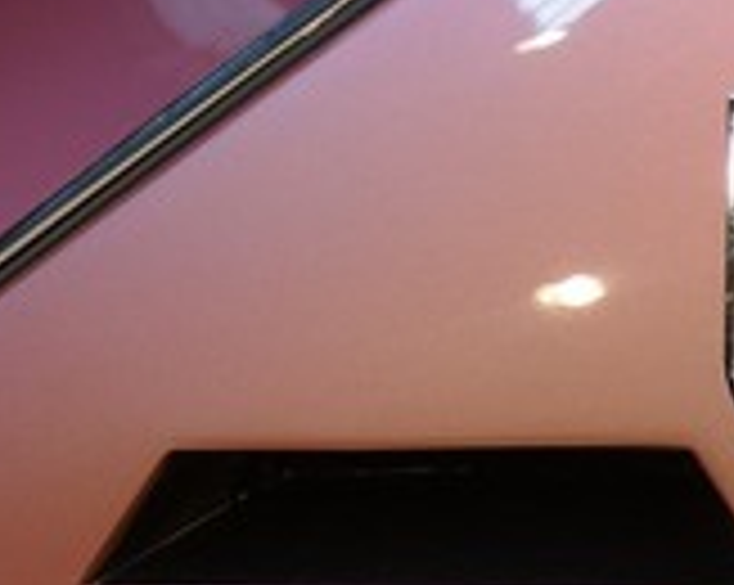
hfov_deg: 14.4
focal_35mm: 128
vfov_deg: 12.0
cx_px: 950
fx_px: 2777
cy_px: 279
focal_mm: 13.58
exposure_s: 1/40
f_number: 2.8
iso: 200
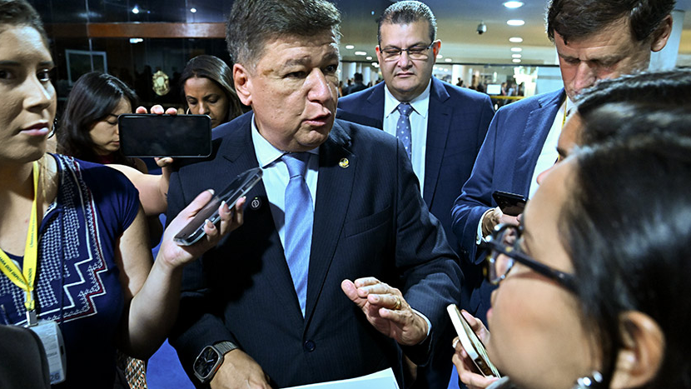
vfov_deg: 44.4
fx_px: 476
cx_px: 336
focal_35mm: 26
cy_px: 191
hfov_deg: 71.9
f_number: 5
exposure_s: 1/40
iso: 5000
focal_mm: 24
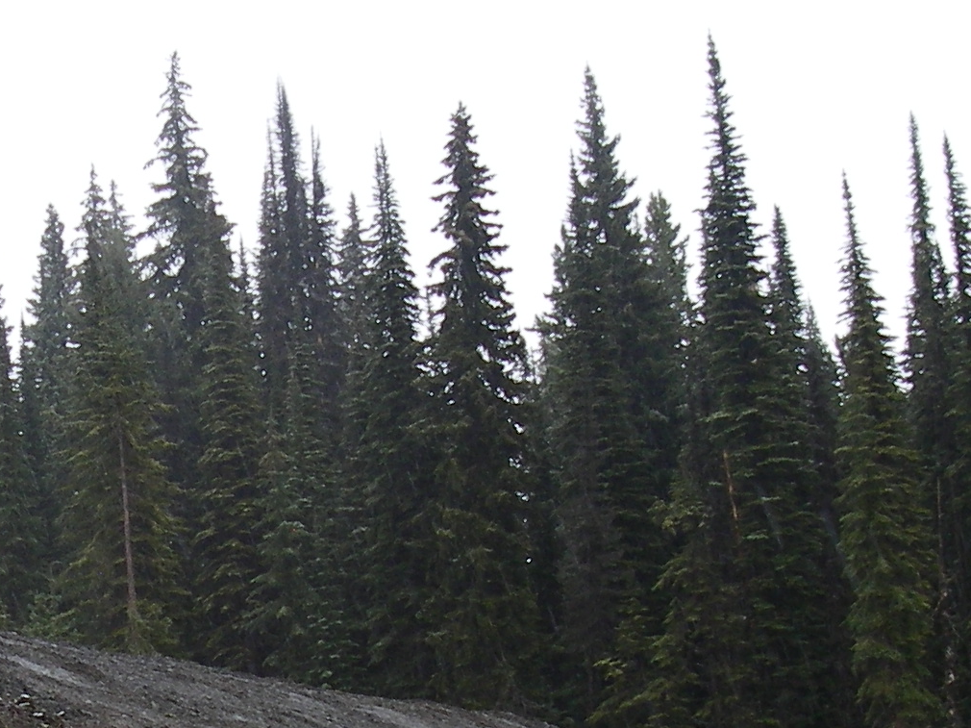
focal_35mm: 106
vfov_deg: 13.7
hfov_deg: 18.4
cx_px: 236
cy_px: 760
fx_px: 2973
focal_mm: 6.3
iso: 80
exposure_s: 1/125
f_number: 3.3
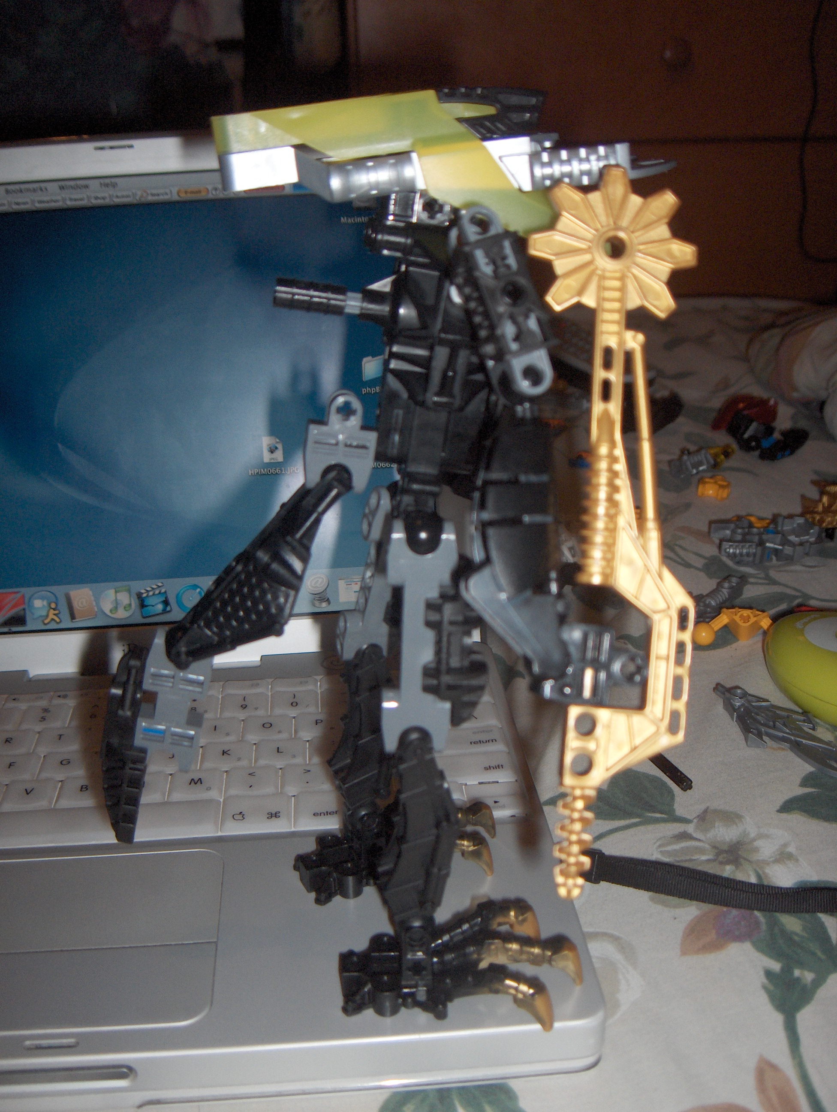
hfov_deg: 36.9
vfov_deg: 47.8
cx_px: 418
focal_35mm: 39
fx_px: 1254
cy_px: 556
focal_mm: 8
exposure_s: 1/60
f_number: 2.8
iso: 100
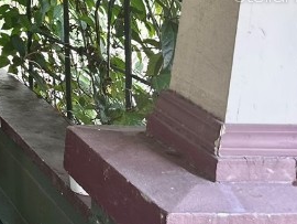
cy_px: -7
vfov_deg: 15.9
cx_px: -226
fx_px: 781
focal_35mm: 91
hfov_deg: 17.7
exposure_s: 1/182
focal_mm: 6.86
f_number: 1.78
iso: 64
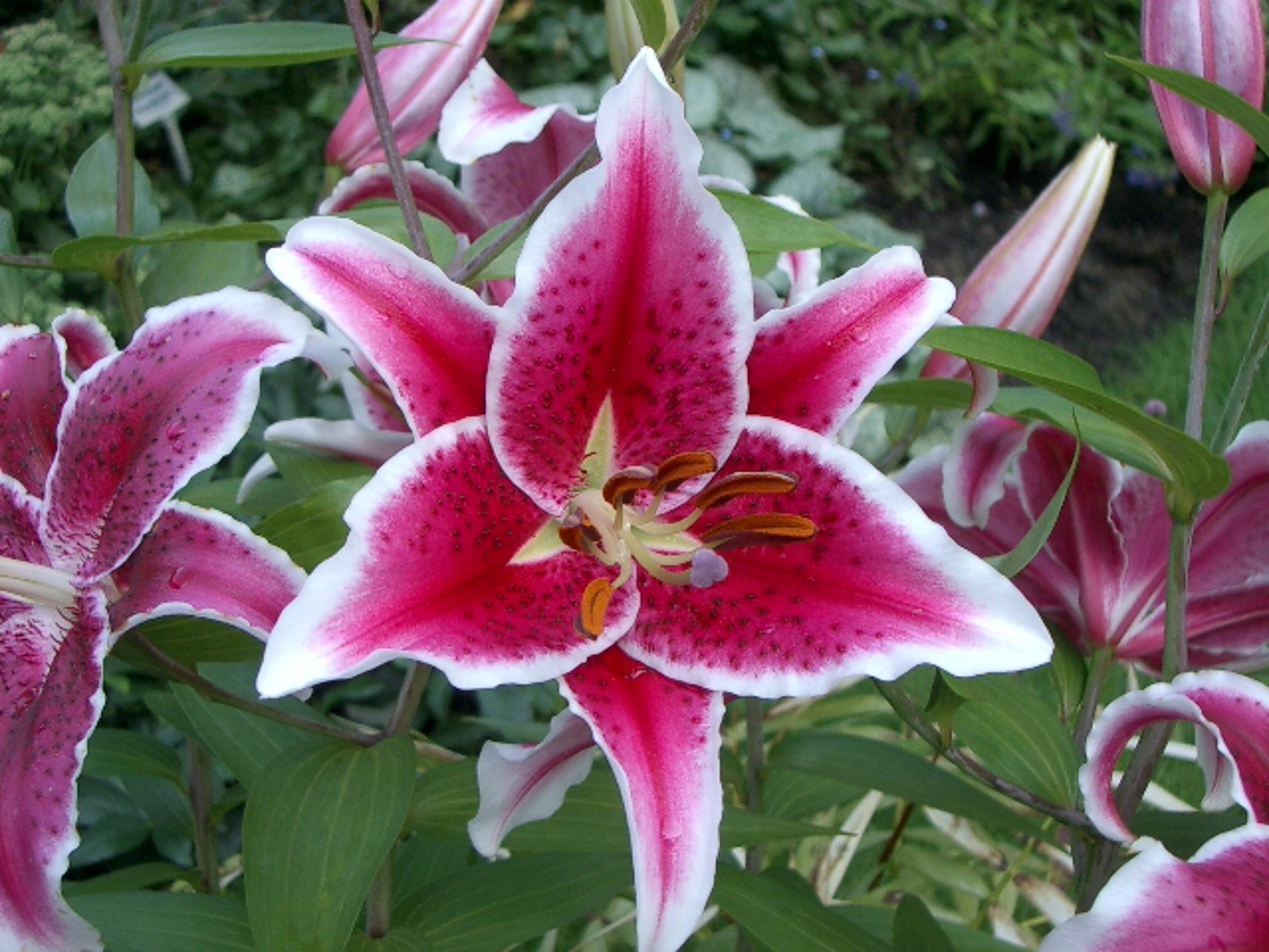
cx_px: 634
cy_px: 476
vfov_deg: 29.7
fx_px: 1796
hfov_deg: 38.9
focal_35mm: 49
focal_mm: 8.2
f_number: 3.1
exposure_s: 1/125
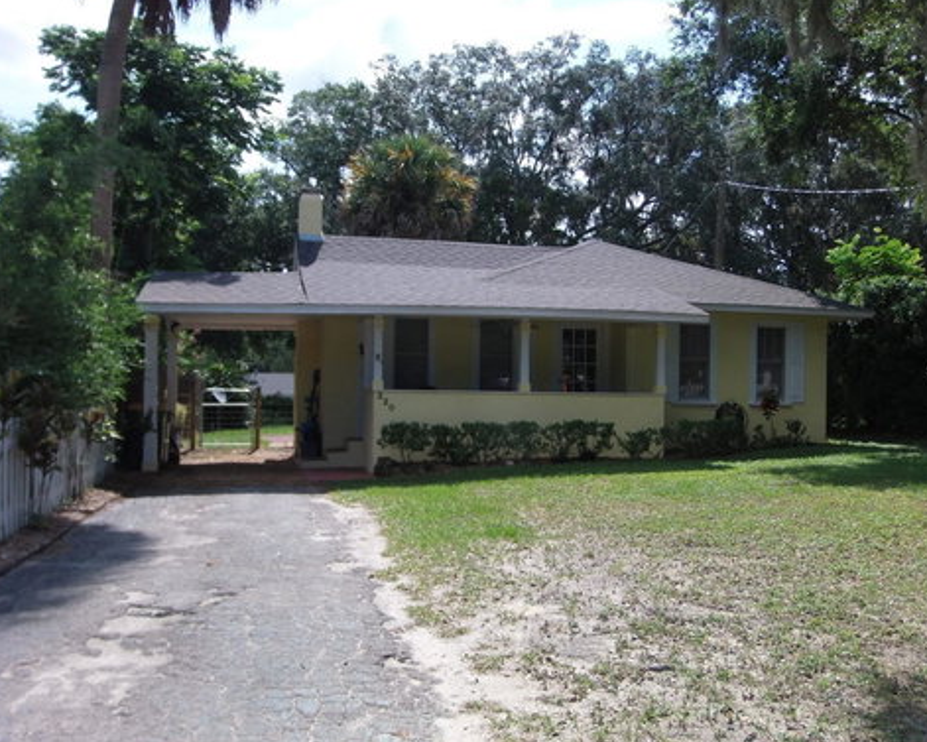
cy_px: 370
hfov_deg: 51.5
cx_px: 482
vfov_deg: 42.2
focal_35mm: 35
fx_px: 960
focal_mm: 5.9
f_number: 3.4
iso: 100
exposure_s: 1/800
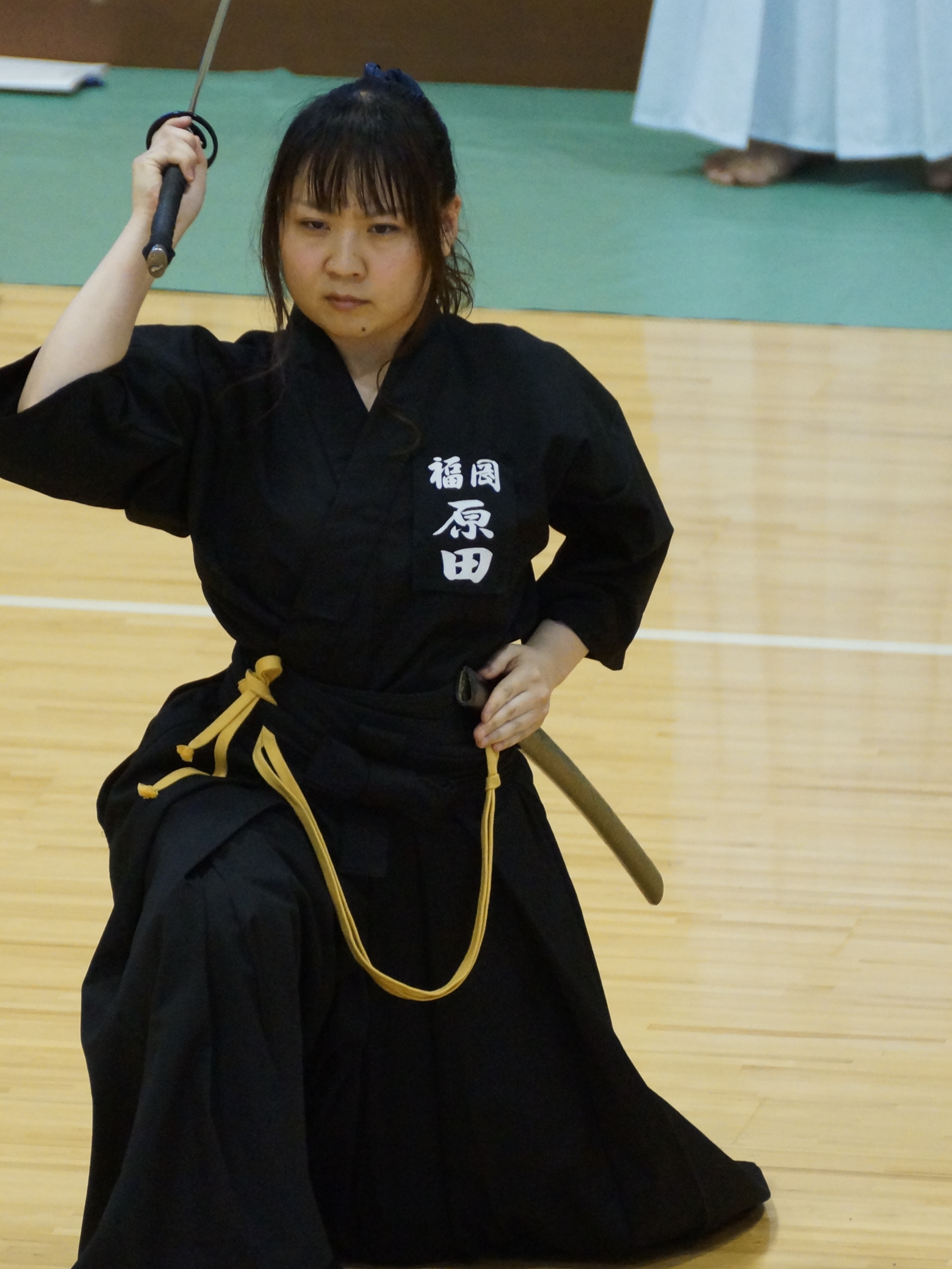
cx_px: 410
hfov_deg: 2.1
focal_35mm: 716
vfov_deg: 2.8
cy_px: 743
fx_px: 26255
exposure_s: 1/160
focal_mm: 280
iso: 1600
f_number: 5.6
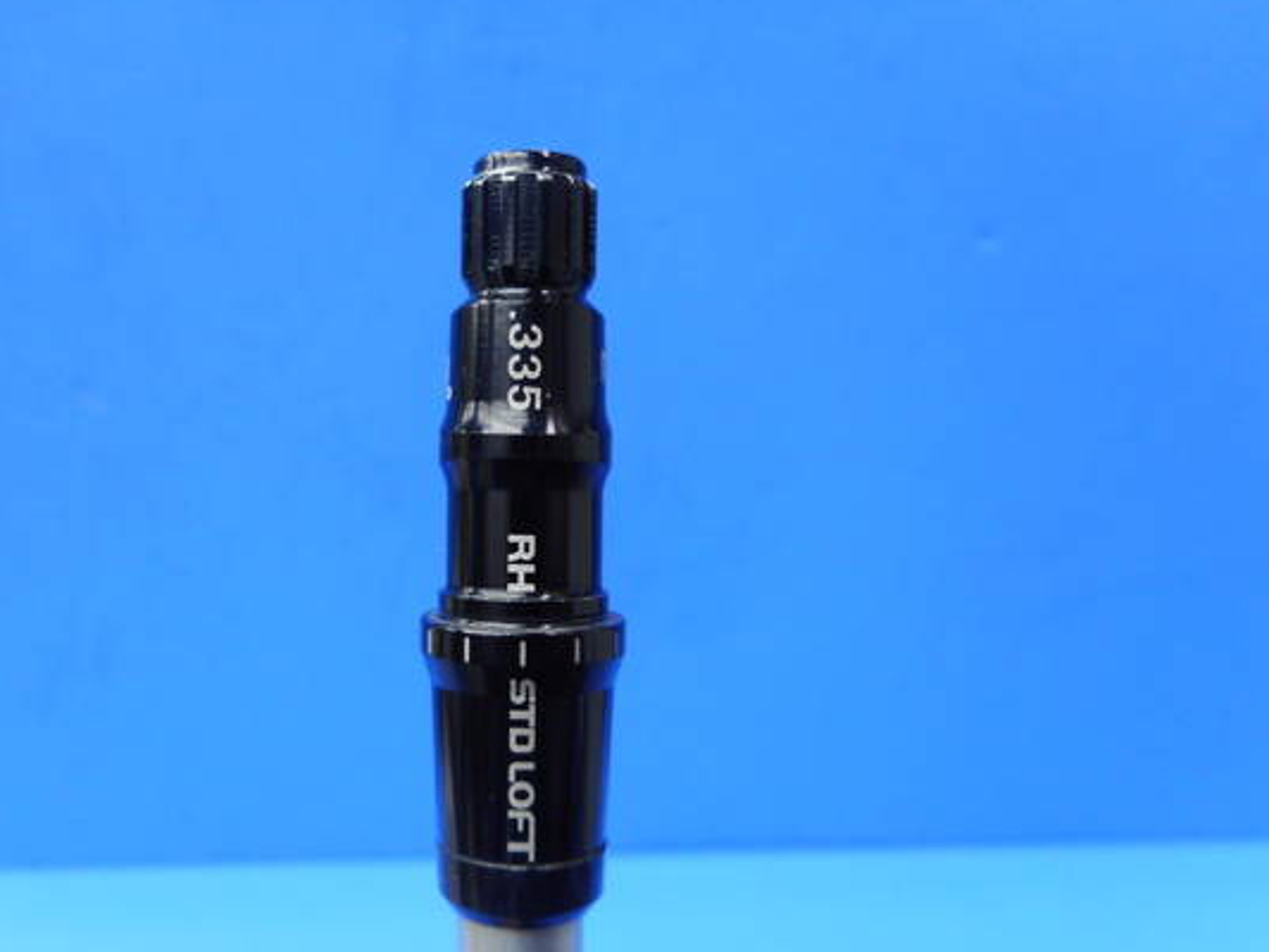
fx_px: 1100
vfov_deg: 46.8
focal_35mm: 30
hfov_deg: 59.6
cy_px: 519
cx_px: 526
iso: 160
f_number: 3.7
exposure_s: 1/30
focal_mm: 4.5
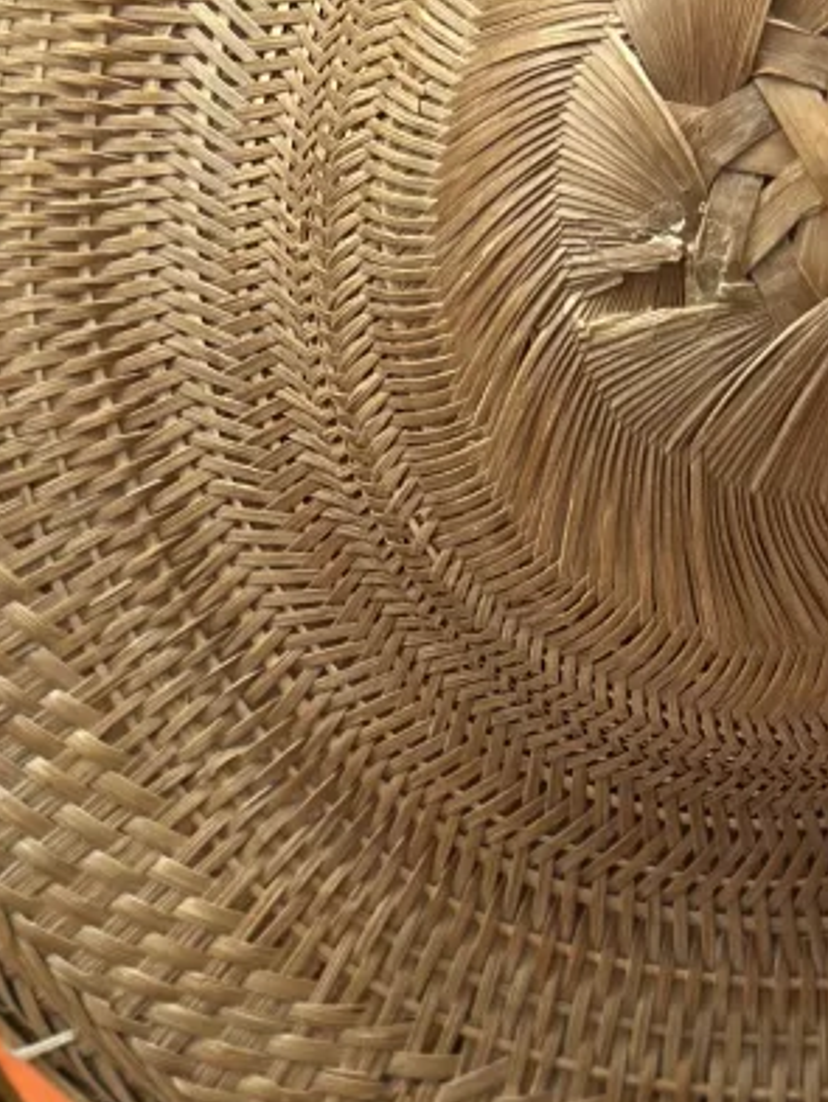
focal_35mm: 176
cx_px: 797
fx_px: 5610
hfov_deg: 8.4
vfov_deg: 11.2
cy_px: 847
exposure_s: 1/215
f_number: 1.78
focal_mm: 6.86
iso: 80
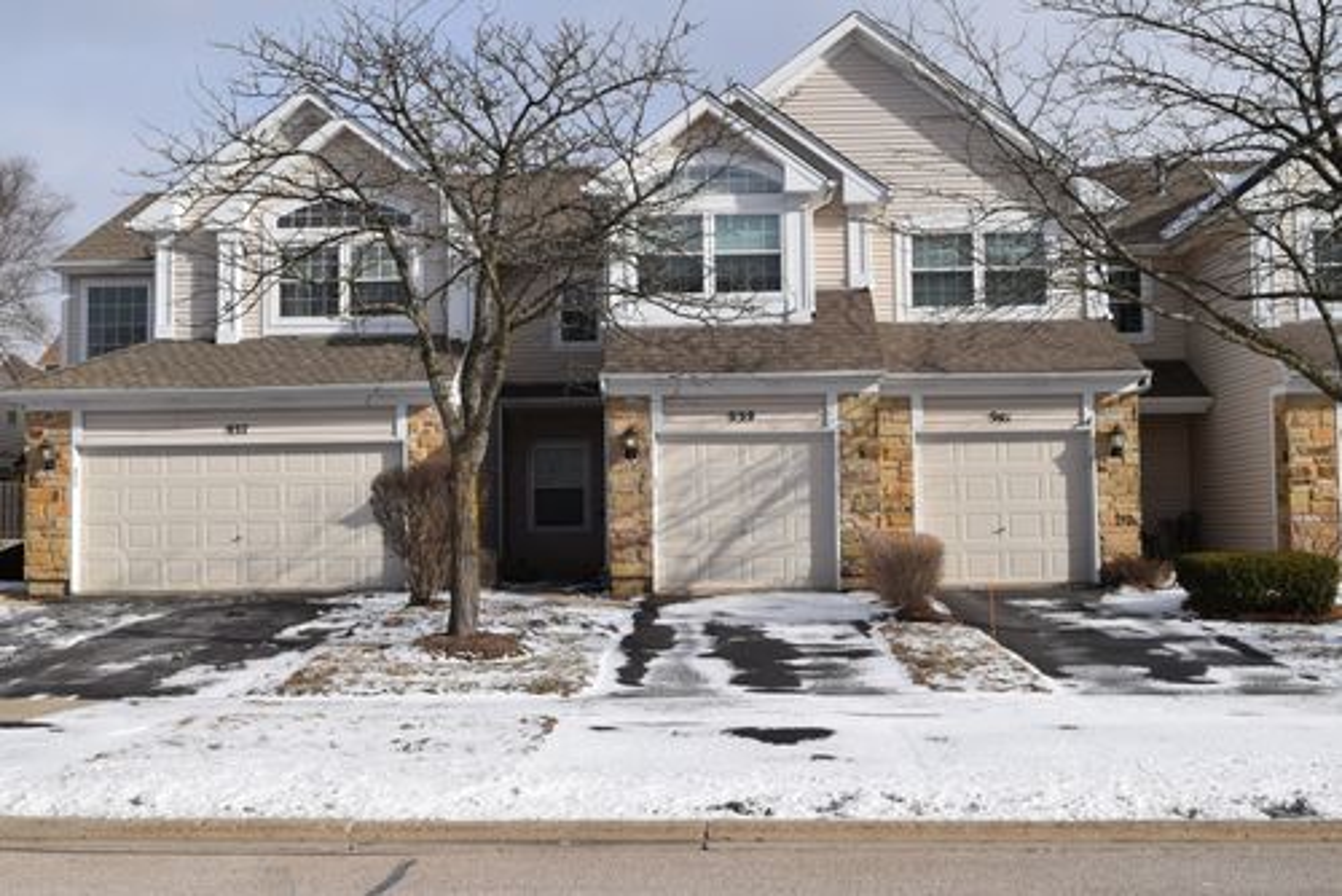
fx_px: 1511
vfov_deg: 33.1
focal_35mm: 40
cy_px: 448
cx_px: 671
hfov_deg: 47.9
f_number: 10
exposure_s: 1/400
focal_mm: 27
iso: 200
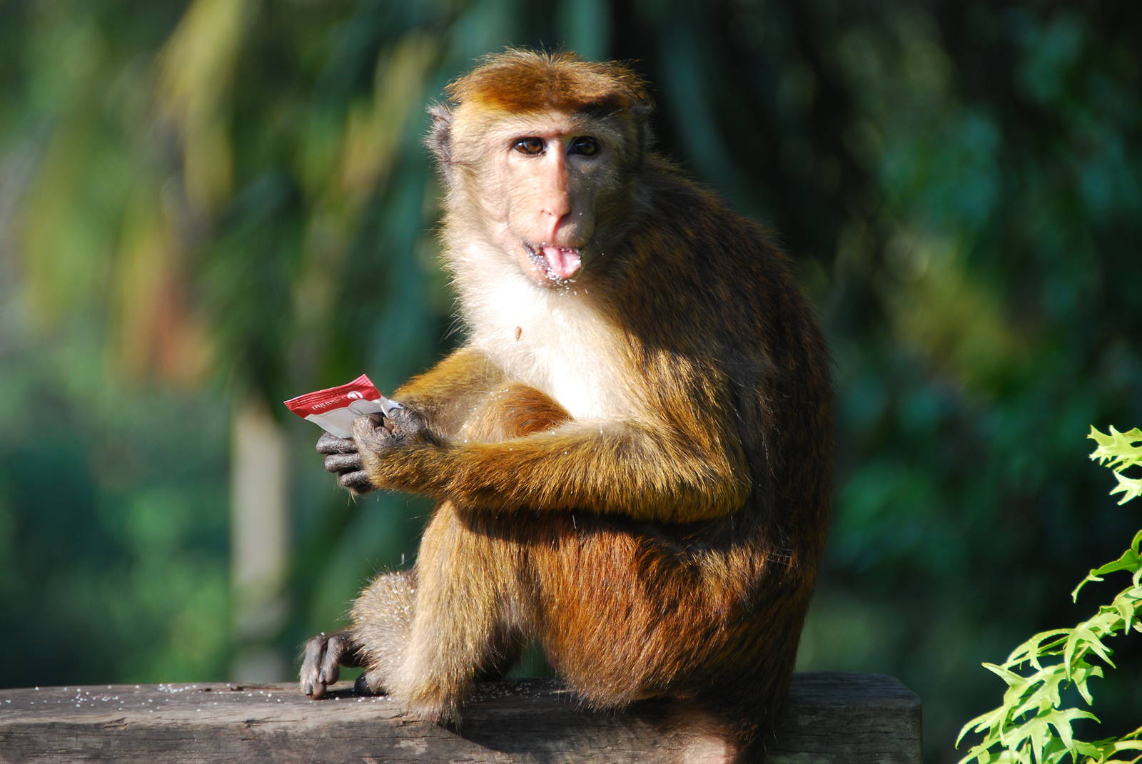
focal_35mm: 255
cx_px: 571
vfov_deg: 5.4
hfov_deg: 8.1
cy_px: 382
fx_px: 8099
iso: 200
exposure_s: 1/200
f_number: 5.6
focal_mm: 170
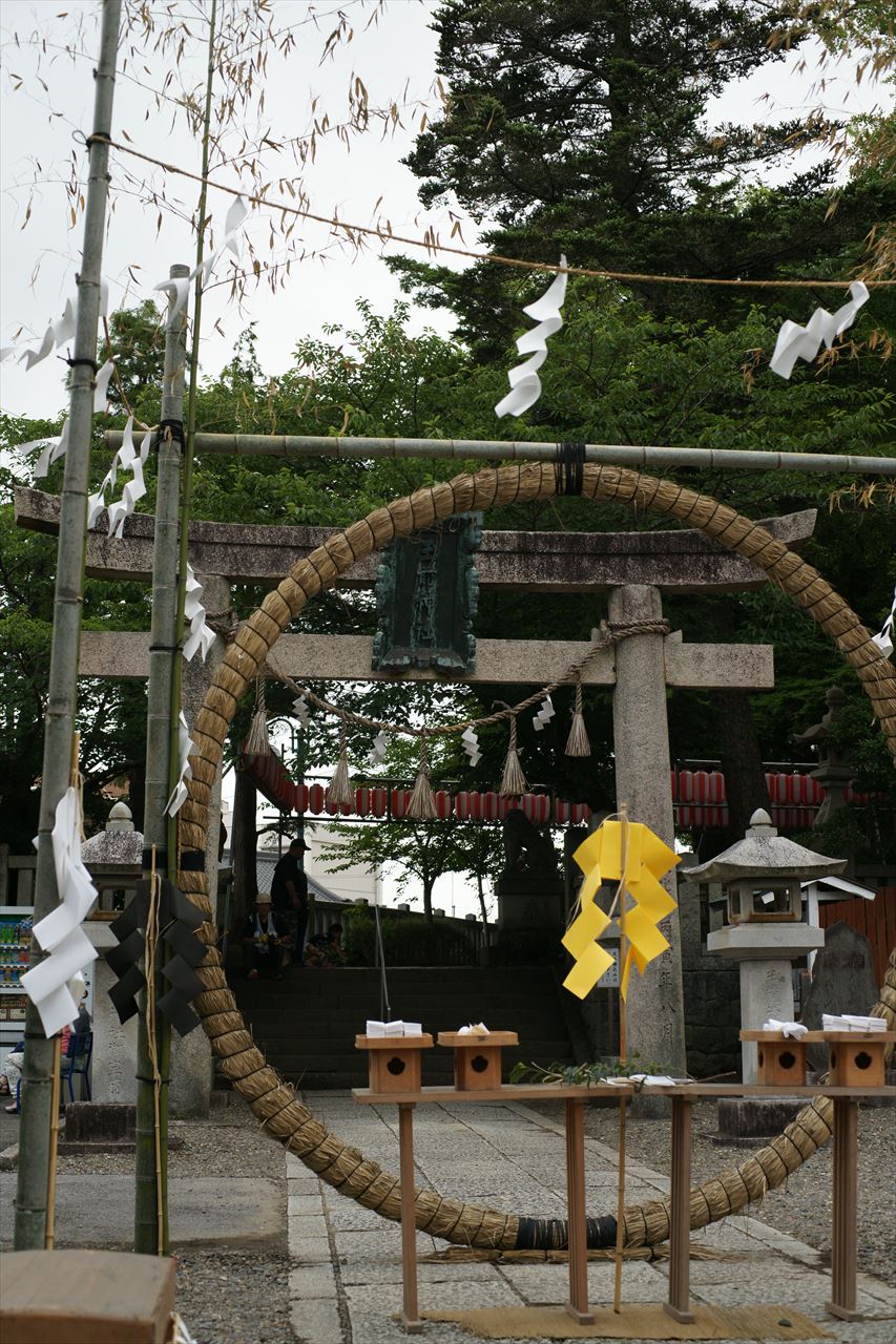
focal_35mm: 50
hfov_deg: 27.0
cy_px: 672
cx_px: 448
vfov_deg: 39.6
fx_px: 1867
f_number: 5.6
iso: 200
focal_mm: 50
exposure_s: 1/400
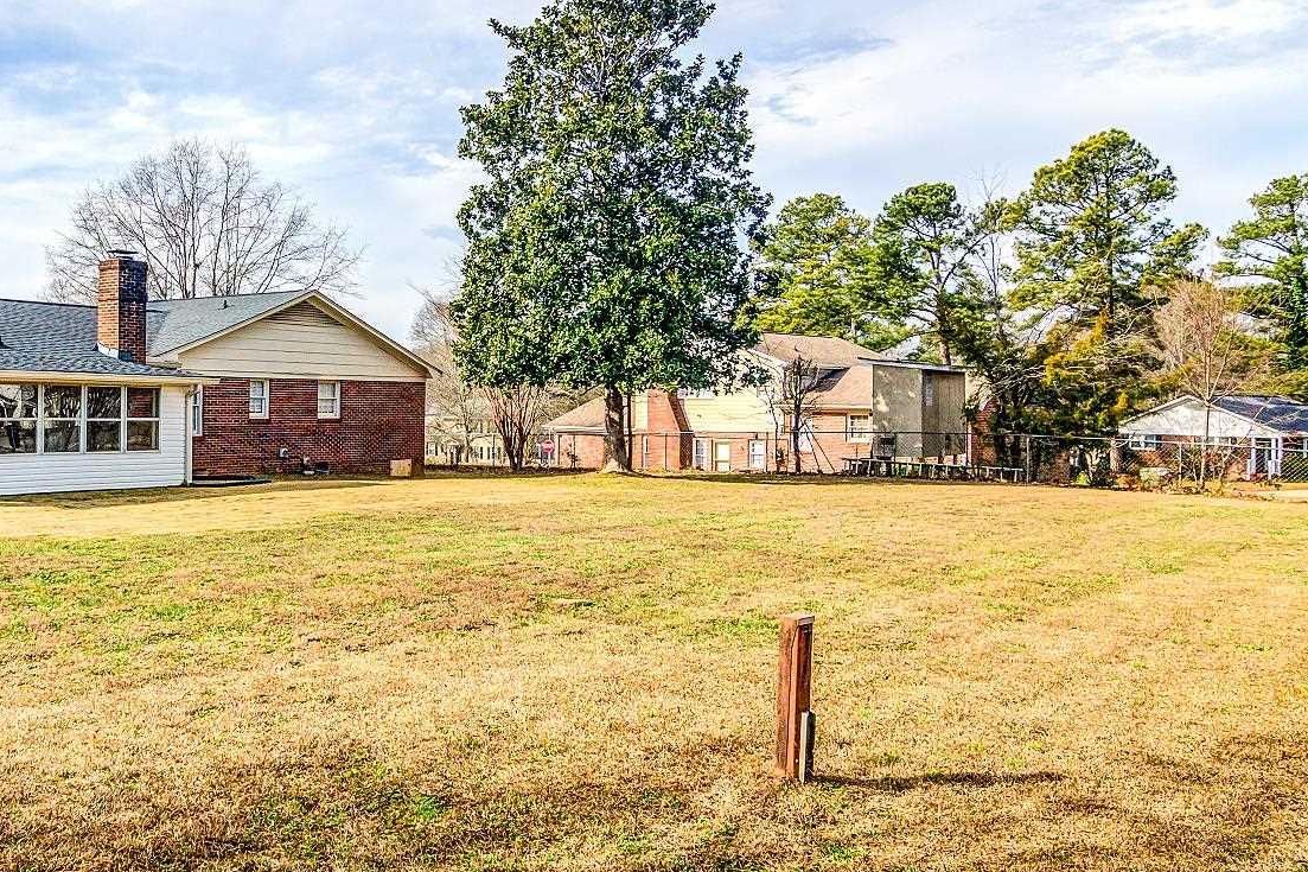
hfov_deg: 61.6
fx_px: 1053
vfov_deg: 44.9
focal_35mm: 29
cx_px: 406
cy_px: 448
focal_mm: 11
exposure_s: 1/1000
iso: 200
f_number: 7.1
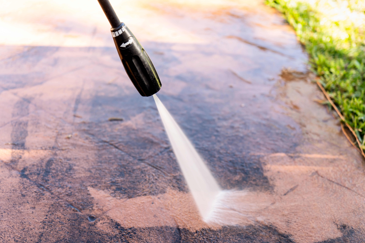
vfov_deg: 19.5
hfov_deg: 28.8
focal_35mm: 70
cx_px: 182
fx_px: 710
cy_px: 122
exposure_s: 1/250
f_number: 4
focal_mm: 70
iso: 400
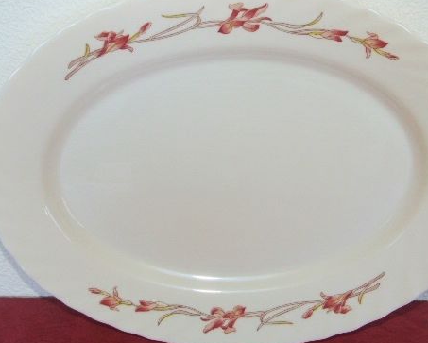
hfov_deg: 36.6
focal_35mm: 51
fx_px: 646
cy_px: 168
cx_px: 222
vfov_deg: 29.7
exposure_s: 1/60
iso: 100
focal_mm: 9.51
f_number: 3.5
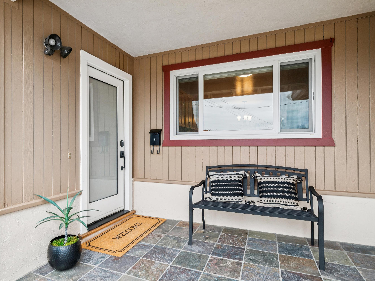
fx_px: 228
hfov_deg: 78.6
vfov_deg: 63.4
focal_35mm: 21
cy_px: 142
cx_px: 163
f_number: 7.1
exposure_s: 1/160
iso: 400
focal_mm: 19
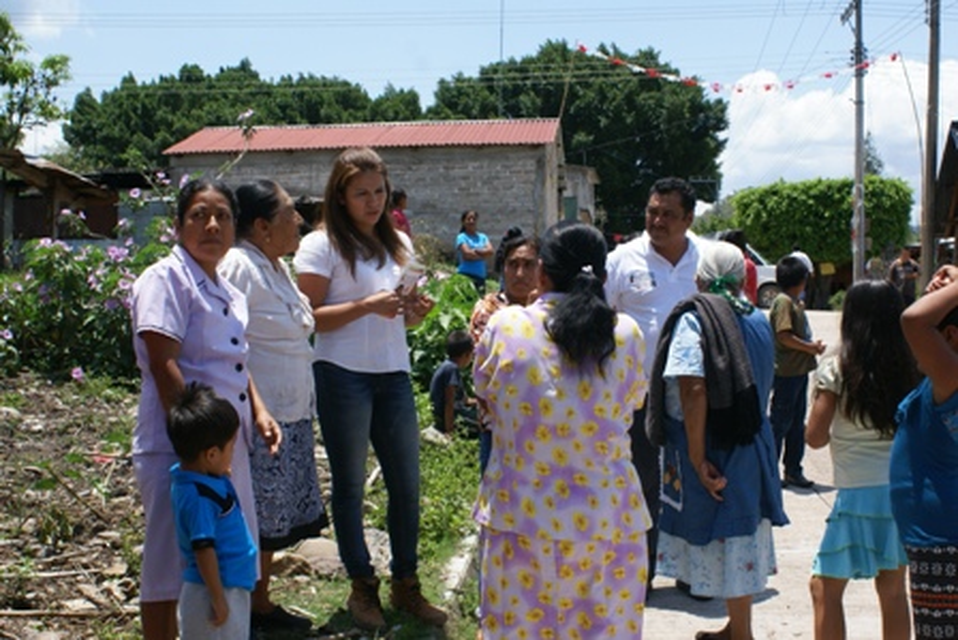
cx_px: 479
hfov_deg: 43.6
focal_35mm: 45
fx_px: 1198
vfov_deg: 29.9
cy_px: 320
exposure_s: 1/200
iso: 100
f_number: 9
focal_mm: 30
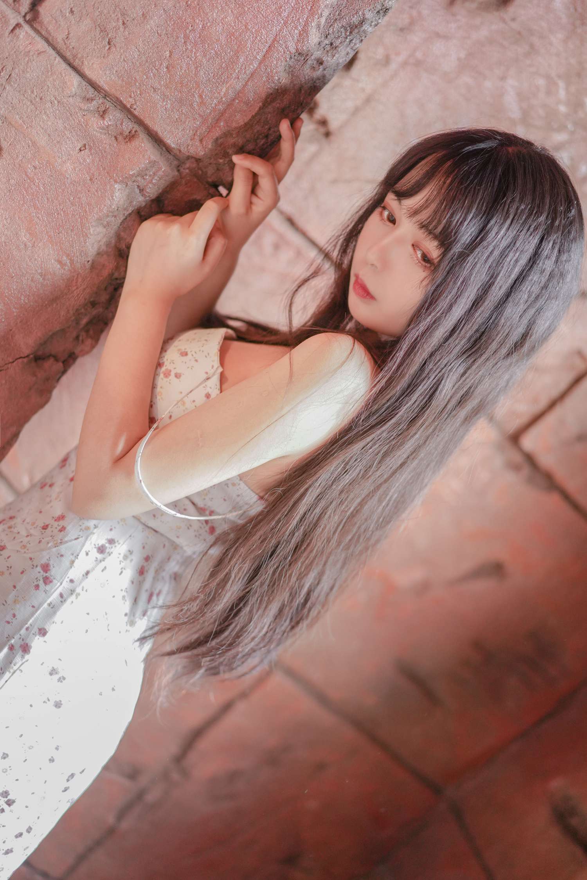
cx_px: 294
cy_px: 440
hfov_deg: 24.6
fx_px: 1345
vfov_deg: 36.2
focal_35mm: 55
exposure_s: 1/80
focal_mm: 55
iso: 1250
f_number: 1.8
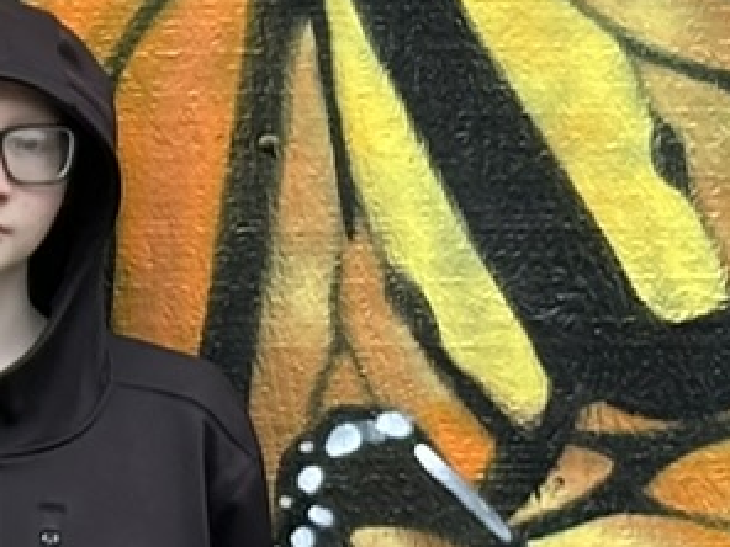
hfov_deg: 5.6
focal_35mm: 332
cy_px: 375
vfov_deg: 4.5
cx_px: -1504
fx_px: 7001
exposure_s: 1/153
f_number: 1.78
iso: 50
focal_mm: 6.86
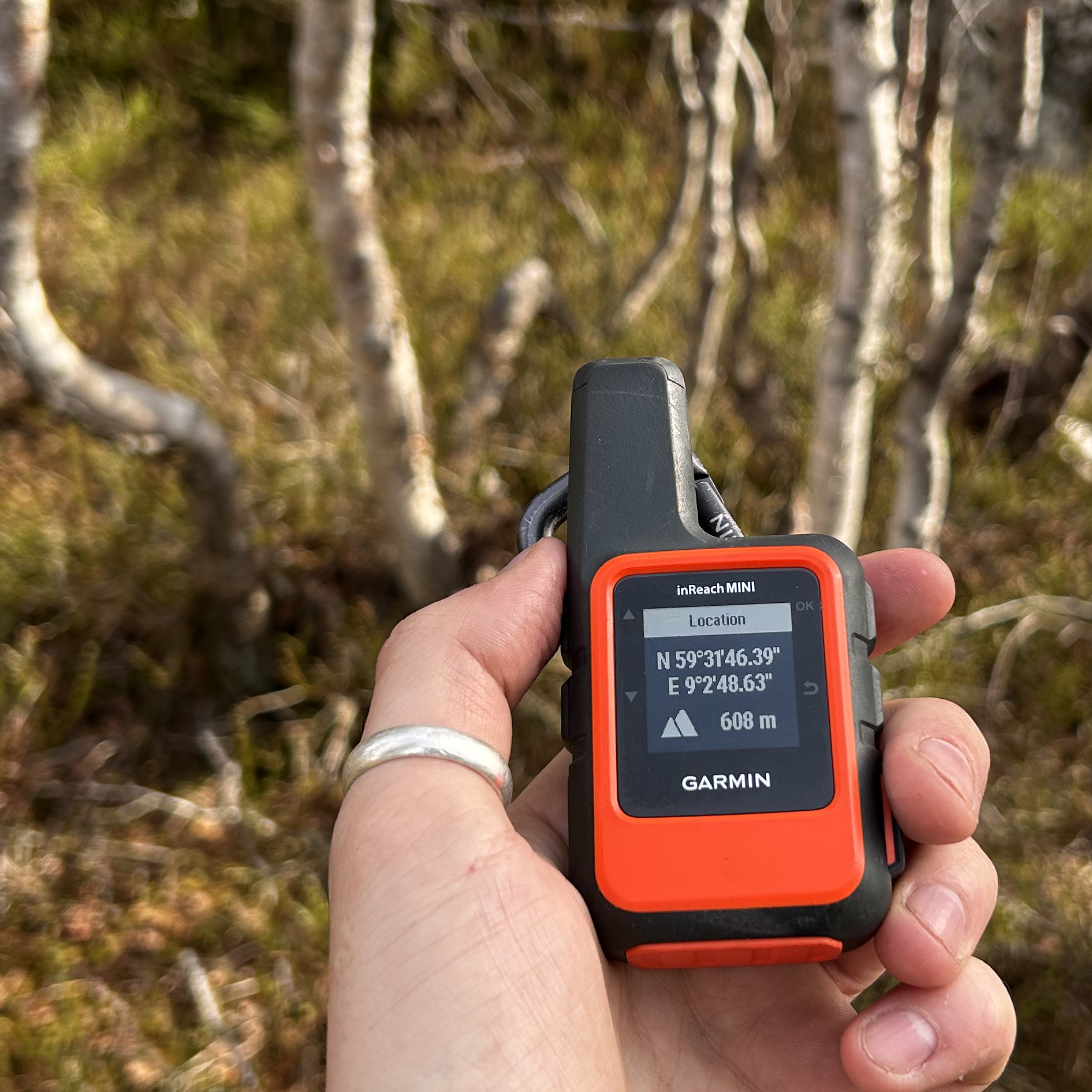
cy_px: 527
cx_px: 655
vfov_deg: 34.7
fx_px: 1749
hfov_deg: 34.6
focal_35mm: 49
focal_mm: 5.7
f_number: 1.5
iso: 50
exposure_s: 1/521
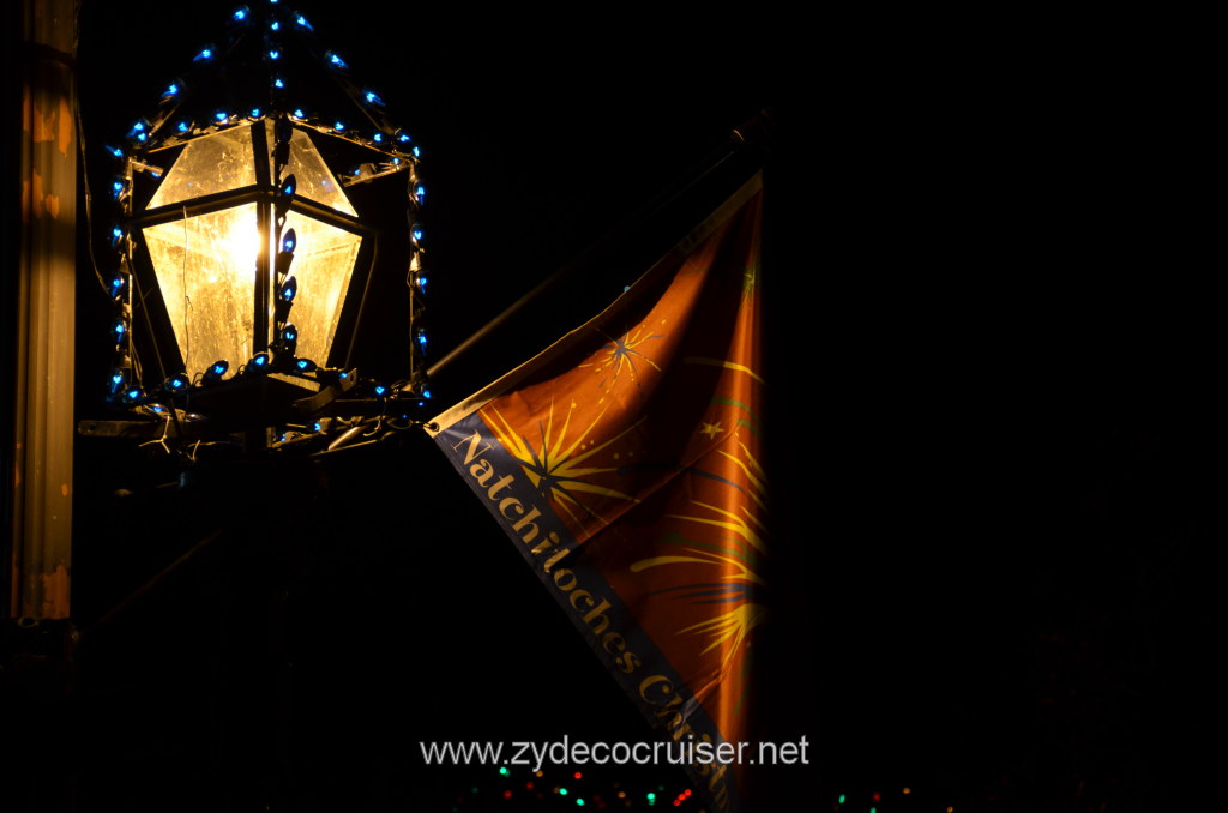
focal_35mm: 135
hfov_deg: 15.2
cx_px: 614
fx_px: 4595
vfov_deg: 10.1
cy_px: 406
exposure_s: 1/60
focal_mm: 90
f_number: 5.3
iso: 500
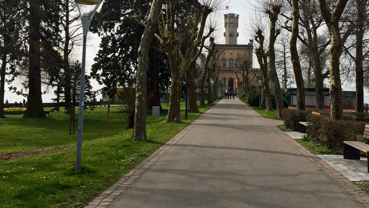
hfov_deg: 49.9
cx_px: 233
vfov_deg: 29.3
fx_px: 391
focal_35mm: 40
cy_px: 52
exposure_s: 1/3049
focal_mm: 4.15
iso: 32
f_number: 2.2
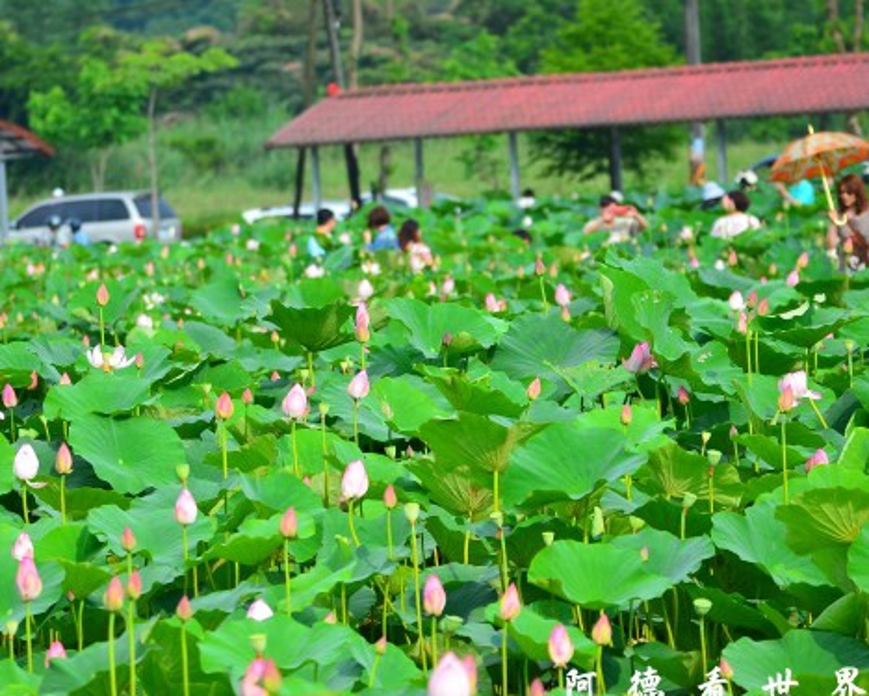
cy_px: 379
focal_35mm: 288
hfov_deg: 6.7
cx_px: 312
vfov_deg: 5.4
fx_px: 7412
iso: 100
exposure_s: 1/320
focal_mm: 150
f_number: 5.6
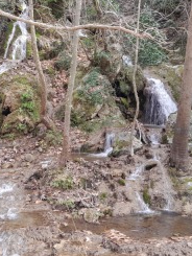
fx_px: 325
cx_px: 61
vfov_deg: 42.7
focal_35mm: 44
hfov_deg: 32.6
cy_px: 100
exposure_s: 1/50
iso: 40
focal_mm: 4
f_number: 1.8
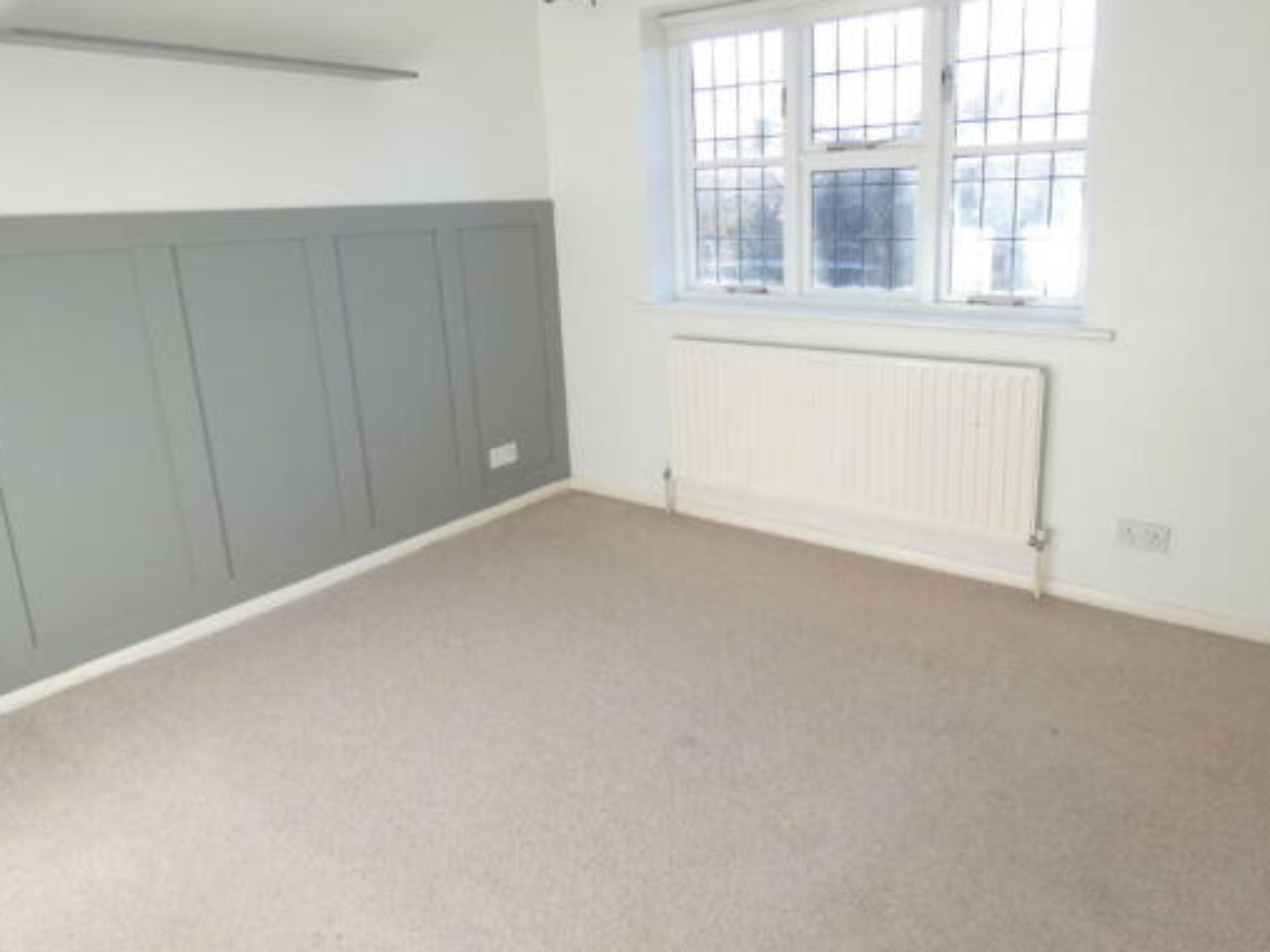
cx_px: 715
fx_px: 844
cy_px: 415
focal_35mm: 23
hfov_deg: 73.6
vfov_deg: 58.7
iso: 80
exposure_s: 1/100
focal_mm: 3.6
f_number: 2.8
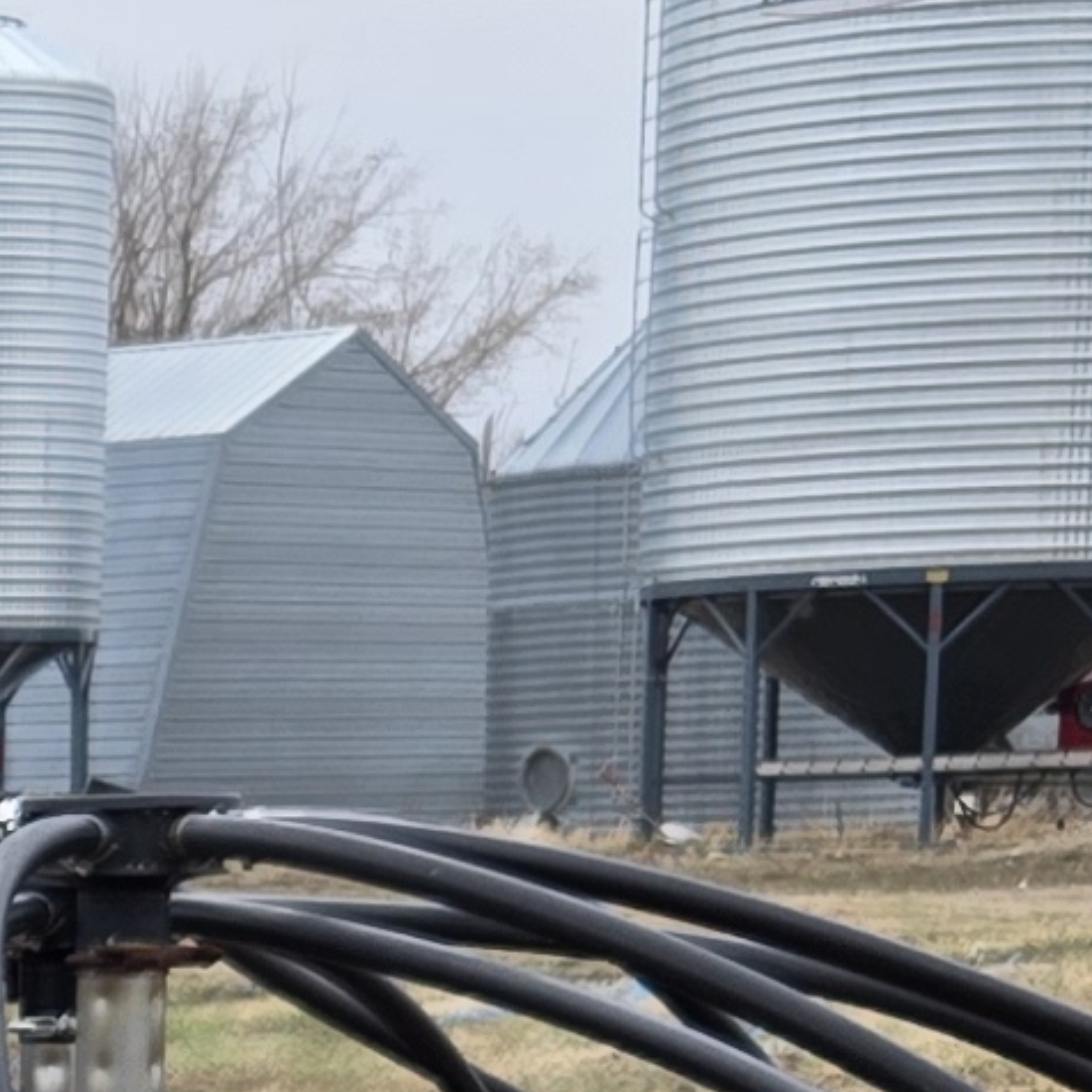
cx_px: -1457
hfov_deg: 9.2
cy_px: 1849
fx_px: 6103
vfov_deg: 9.8
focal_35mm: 171
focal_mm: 5.4
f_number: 1.8
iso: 25
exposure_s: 1/955
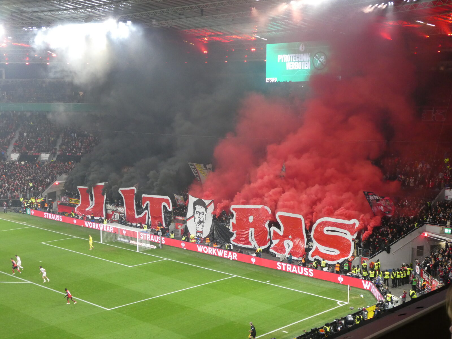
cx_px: 226
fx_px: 653
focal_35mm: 50
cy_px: 170
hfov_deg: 38.2
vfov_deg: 29.1
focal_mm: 9
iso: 400
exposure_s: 1/80
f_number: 4.1
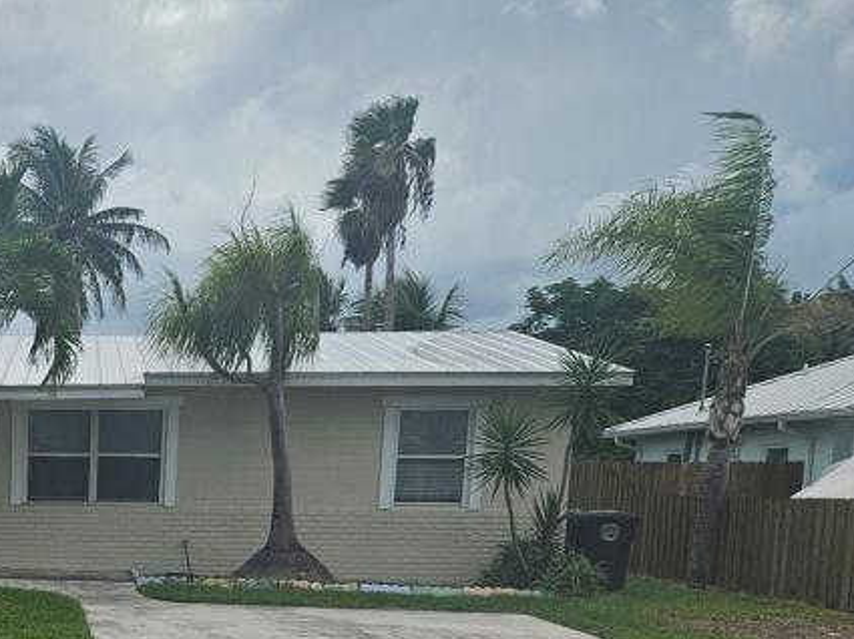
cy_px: 657
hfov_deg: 32.5
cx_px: -78
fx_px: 1282
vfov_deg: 26.3
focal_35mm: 52
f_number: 1.8
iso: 25
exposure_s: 1/2790
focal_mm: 5.4
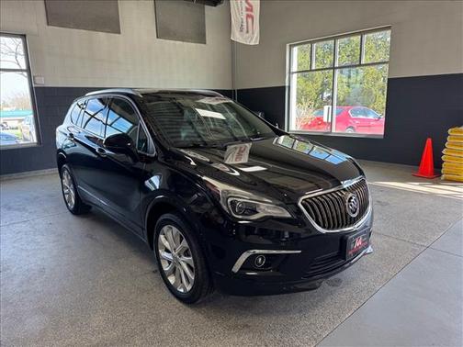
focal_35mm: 24
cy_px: 174
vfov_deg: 56.8
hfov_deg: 71.6
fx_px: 321
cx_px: 232
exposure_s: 1/120
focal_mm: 6.76
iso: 64
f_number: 1.78
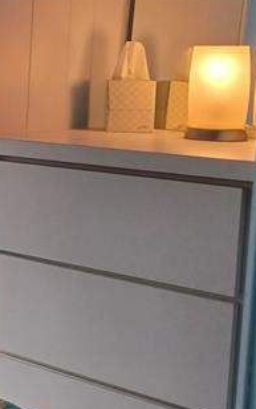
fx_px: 981
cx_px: -268
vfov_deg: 23.5
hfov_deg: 12.8
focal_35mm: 88
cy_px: 161
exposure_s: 1/50
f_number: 1.8
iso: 32
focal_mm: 4.6
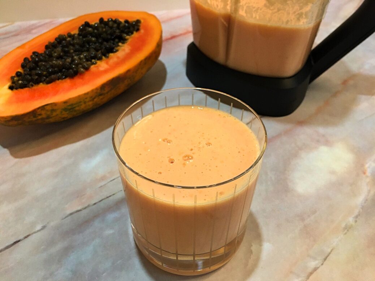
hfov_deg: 61.6
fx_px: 314
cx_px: 188
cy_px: 140
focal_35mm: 29
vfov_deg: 48.2
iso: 100
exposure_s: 1/30
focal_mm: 4.15
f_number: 2.2
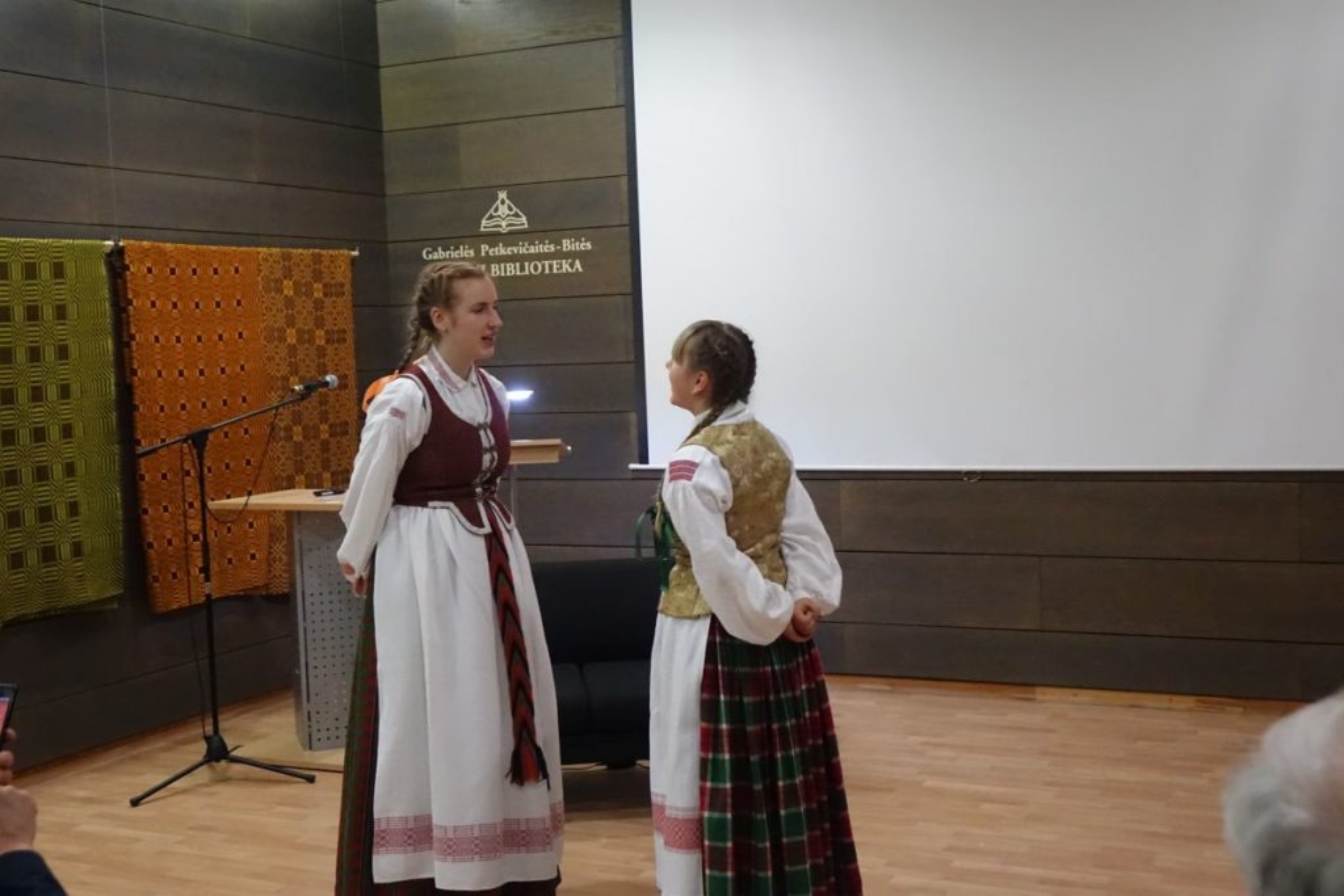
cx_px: 672
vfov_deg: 30.5
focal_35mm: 44
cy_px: 448
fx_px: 1643
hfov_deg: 44.5
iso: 3200
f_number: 2.8
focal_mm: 16.09
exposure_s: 1/80
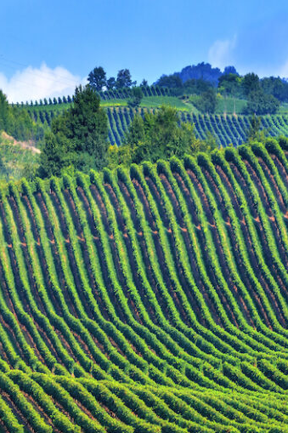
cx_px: 135
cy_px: 217
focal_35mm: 302
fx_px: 3626
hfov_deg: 4.5
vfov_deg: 6.8
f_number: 8
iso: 200
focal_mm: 200
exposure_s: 1/640
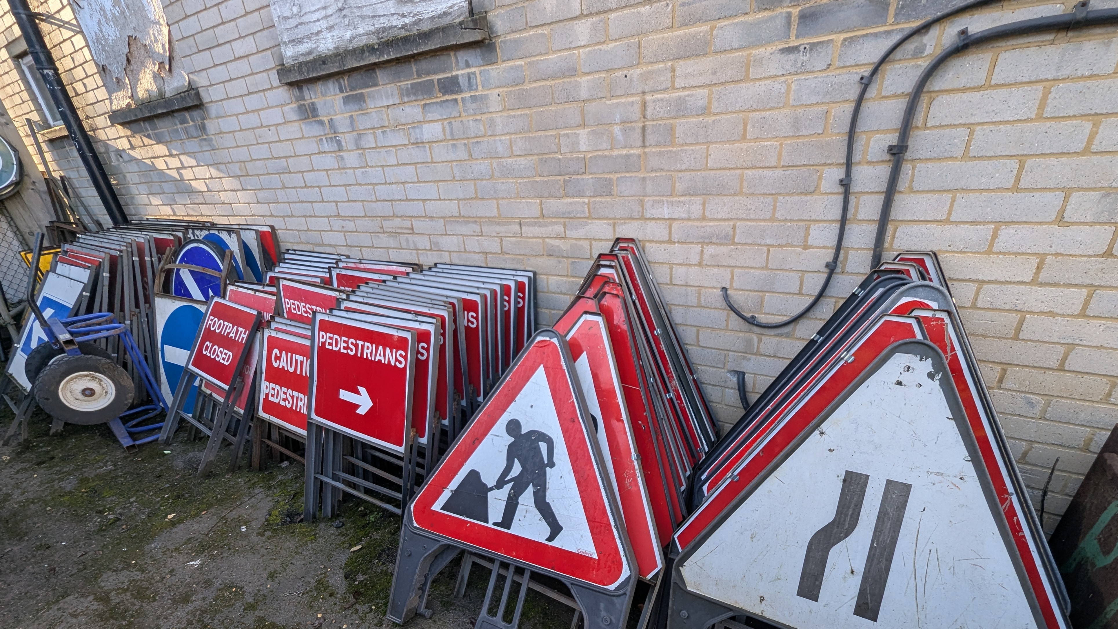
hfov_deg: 103.0
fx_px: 445
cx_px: 573
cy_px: 420
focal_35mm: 15
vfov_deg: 68.5
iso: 40
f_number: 2.2
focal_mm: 1.95
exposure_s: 1/105
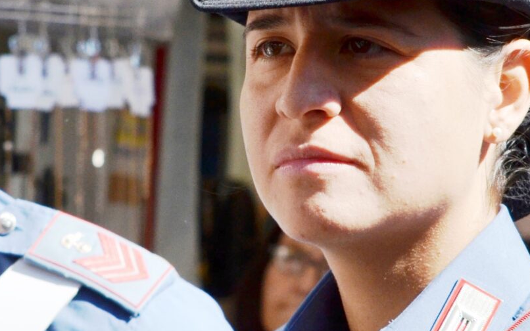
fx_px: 3852
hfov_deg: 7.9
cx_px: 172
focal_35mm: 267
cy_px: 175
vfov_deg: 4.9
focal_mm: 55
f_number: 7.1
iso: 400
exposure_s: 1/1600
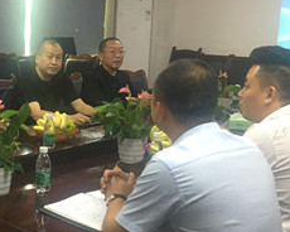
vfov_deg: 22.1
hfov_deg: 26.6
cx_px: 29
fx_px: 592
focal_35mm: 69
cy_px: 149
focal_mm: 4.15
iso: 125
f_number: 2.2
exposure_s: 1/33
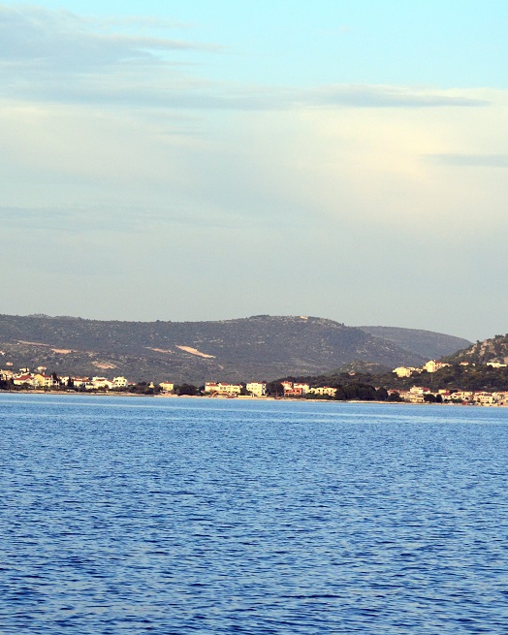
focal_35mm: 150
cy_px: 317
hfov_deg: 10.3
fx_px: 2819
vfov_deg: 12.9
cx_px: 124
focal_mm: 70
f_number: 4.5
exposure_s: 1/2500
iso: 800
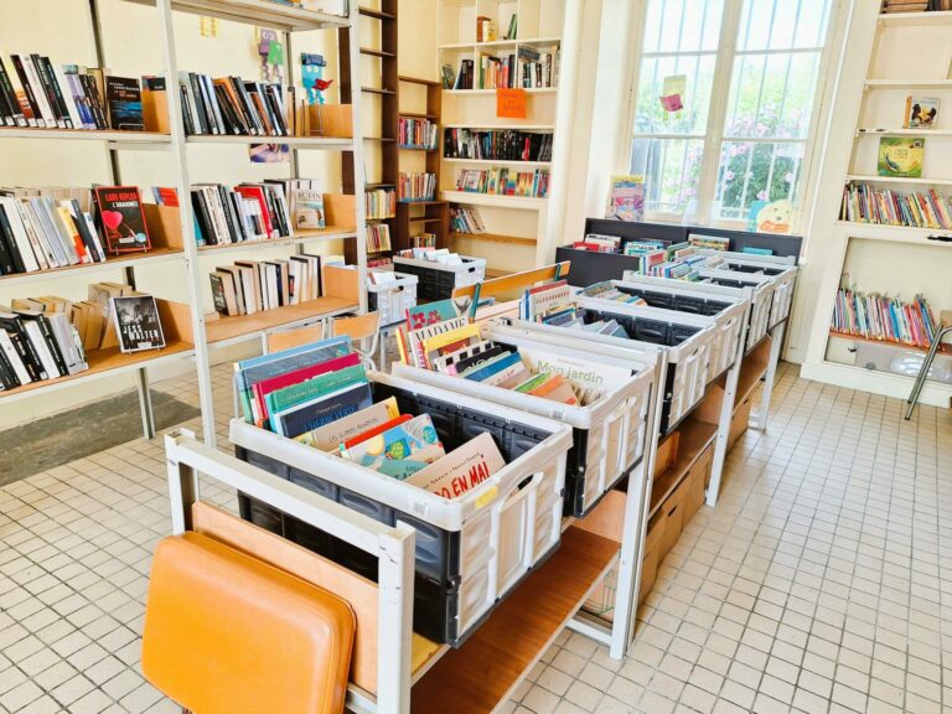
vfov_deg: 58.9
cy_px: 357
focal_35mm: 23
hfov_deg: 73.9
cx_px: 476
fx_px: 633
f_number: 1.8
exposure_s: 1/103
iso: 40
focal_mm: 5.54
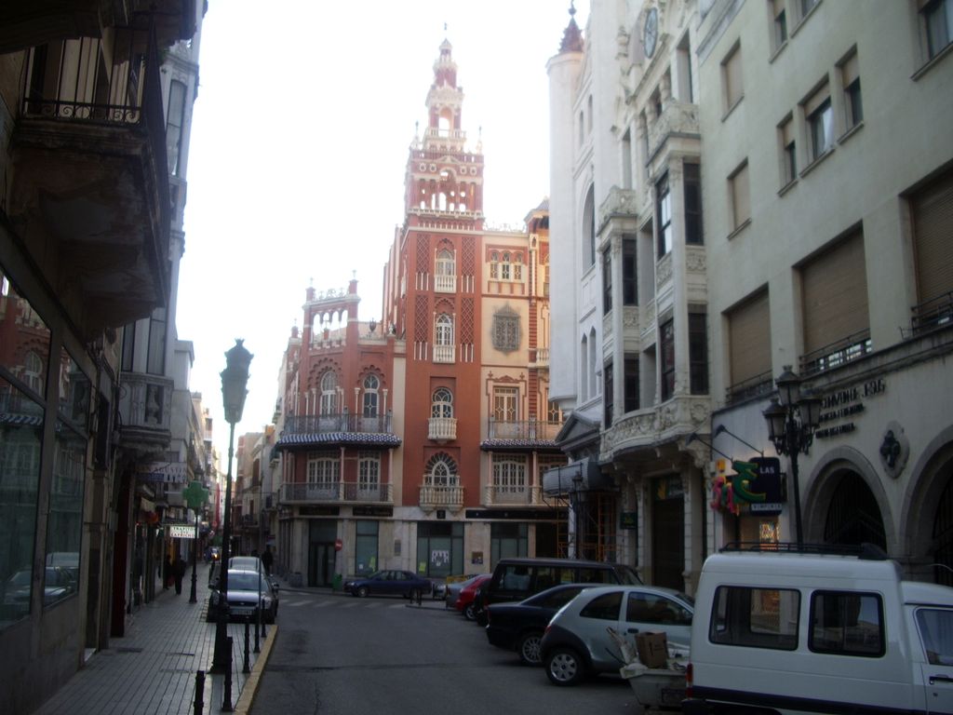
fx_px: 964
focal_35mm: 35
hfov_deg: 52.6
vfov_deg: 40.7
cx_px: 476
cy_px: 358
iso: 50
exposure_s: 1/60
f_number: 2.6
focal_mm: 5.8
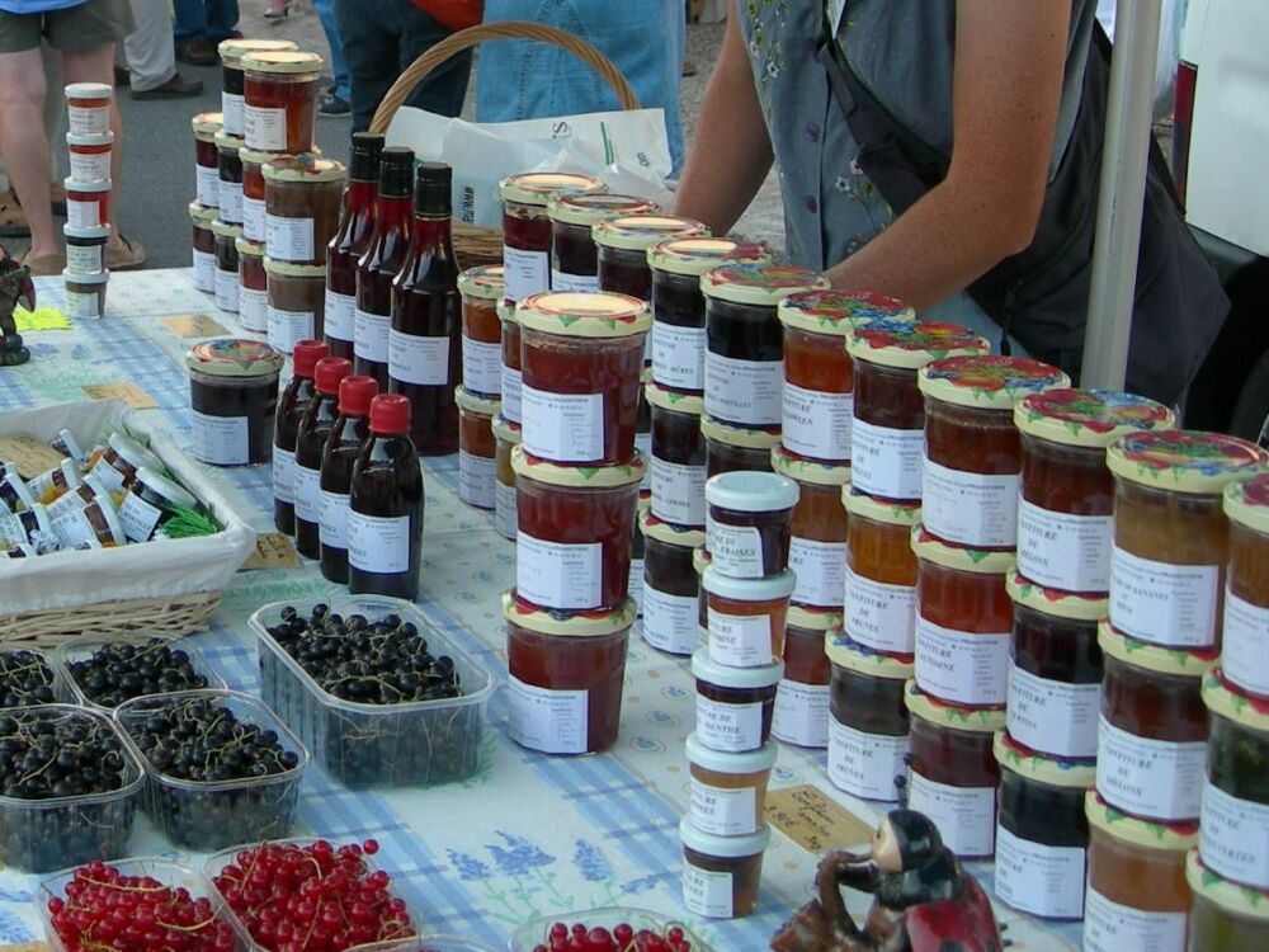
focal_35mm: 38
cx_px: 634
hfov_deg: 49.0
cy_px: 476
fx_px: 1393
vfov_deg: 37.7
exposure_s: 1/103
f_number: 2.8
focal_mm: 7.8
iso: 50
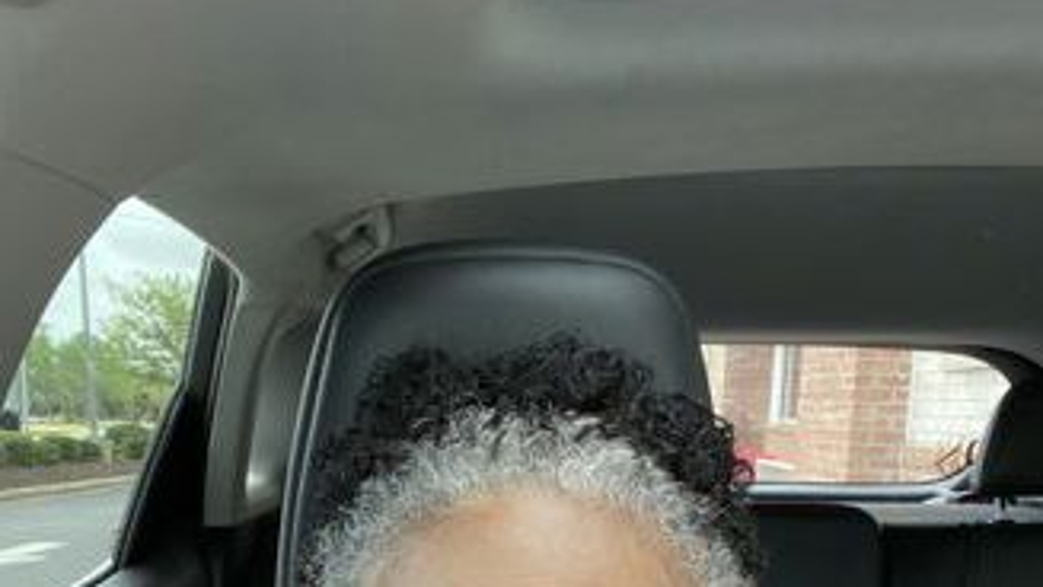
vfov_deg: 25.0
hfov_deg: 46.4
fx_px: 1217
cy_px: 664
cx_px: 520
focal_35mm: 44
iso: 125
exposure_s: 1/60
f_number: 2.2
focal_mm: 2.71
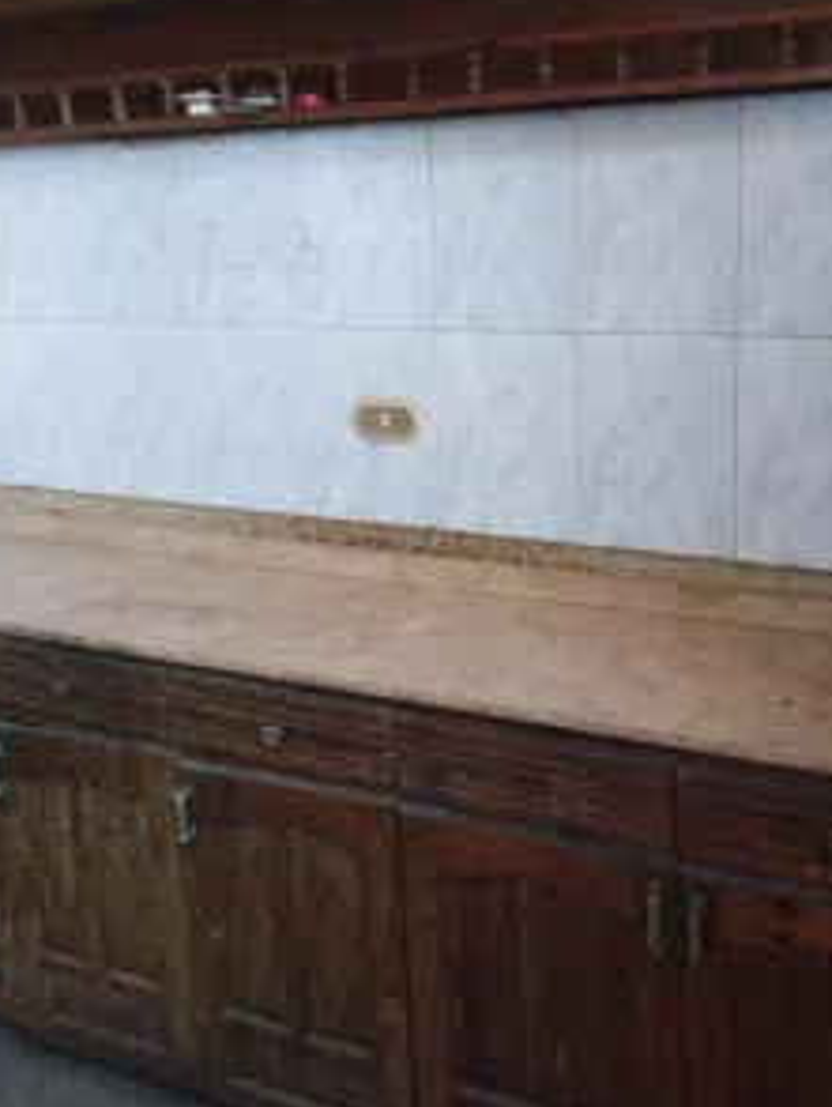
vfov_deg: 53.2
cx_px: 459
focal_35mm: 34
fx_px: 1088
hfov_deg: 41.8
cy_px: 395
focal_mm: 3.46
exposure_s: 1/20
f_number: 2.2
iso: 514
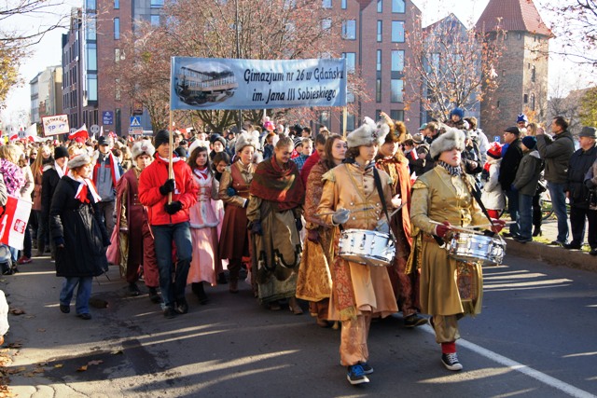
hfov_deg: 46.4
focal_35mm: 42
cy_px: 199
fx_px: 697
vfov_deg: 31.9
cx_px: 298
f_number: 6.3
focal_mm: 28
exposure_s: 1/200
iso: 200
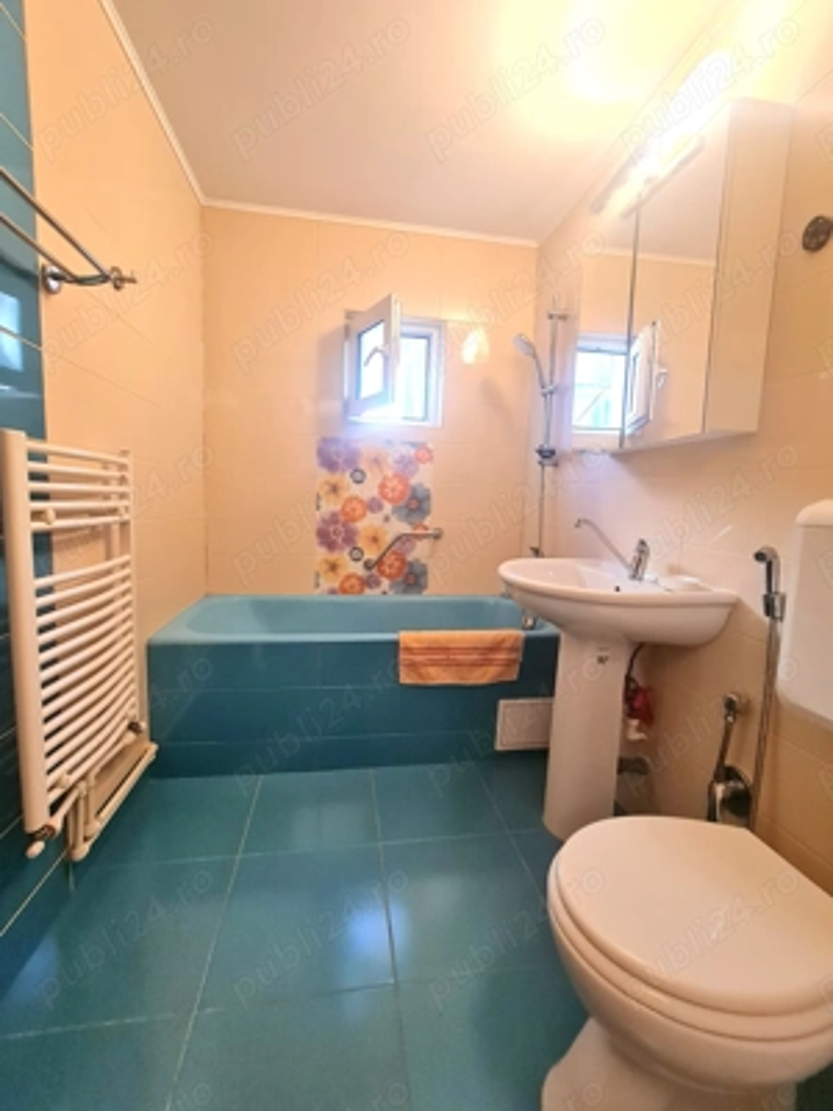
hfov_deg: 89.9
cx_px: 416
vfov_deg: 106.2
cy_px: 556
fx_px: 417
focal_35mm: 13
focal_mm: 2.2
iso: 250
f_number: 2.2
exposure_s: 1/50
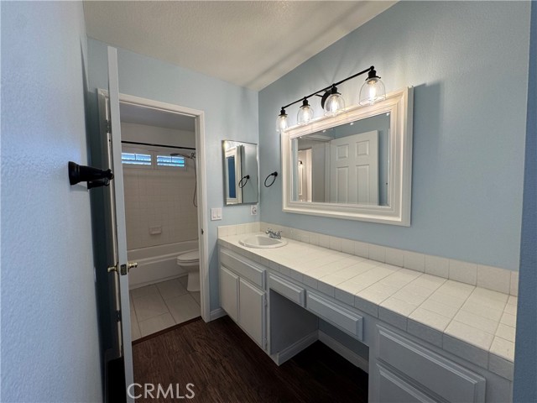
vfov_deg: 85.7
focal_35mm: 14
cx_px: 268
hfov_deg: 102.1
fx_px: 217
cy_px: 202
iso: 80
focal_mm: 2.22
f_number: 2.2
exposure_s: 1/120
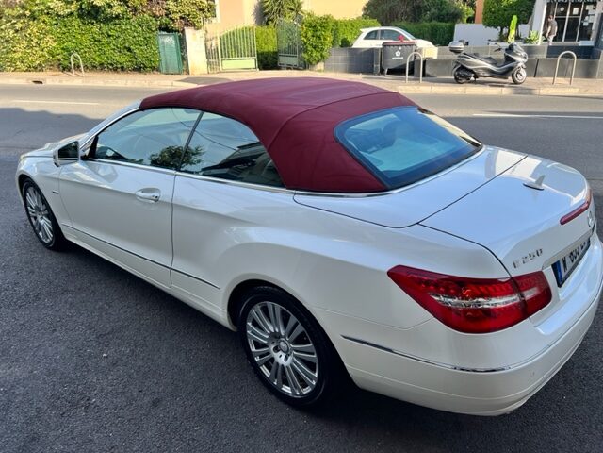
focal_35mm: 26
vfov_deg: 53.1
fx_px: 453
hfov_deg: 67.3
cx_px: 302
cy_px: 226
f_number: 1.5
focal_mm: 5.7
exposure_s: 1/940
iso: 50
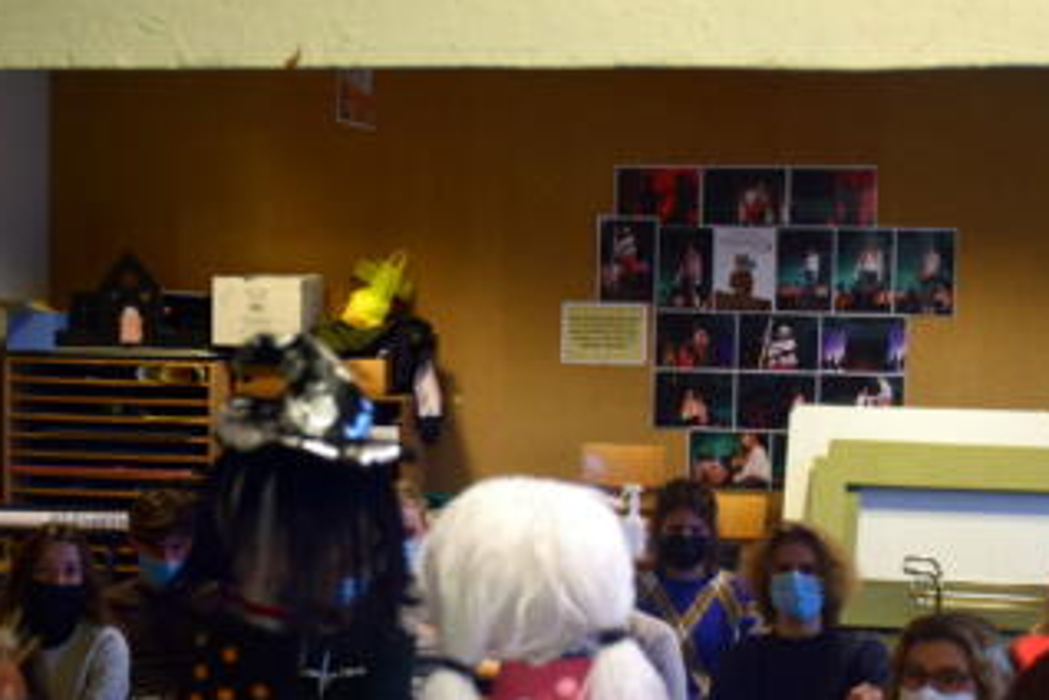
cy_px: 436
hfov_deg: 31.5
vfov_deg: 21.3
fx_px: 1859
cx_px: 594
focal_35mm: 64
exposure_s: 1/40
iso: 500
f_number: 4
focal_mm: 27
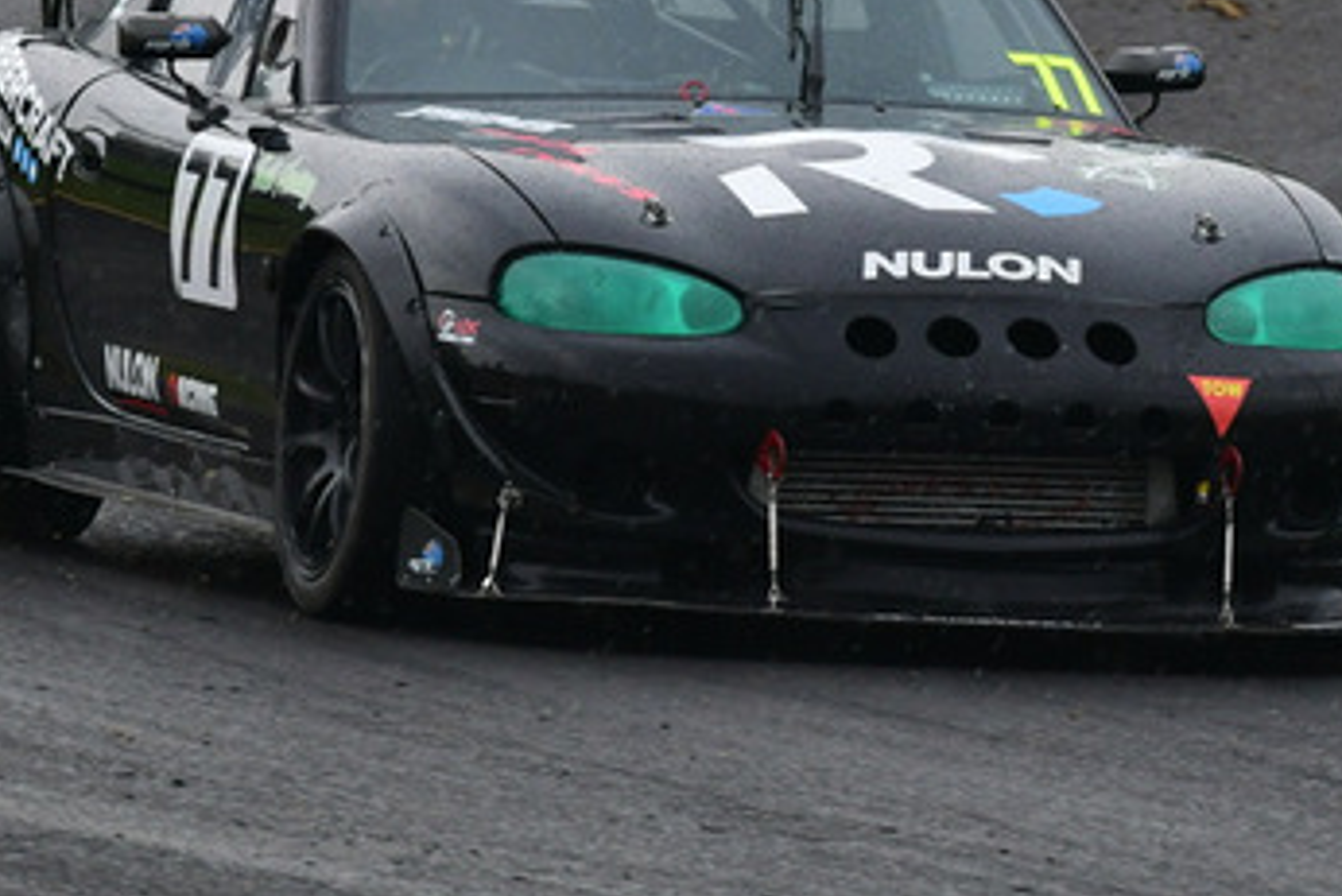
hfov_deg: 1.9
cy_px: -39
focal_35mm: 1076
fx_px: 40126
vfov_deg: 1.3
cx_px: 772
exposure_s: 1/640
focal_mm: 310
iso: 1000
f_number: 11
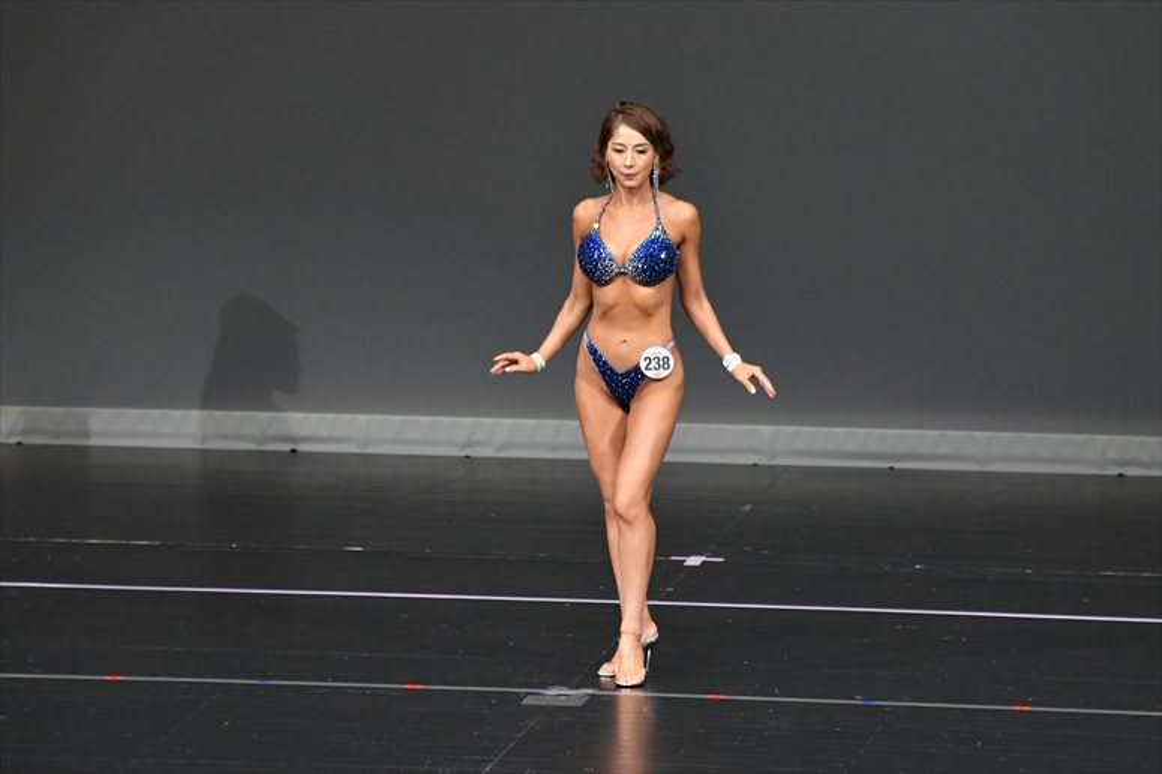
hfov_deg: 6.9
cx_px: 581
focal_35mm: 300
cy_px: 387
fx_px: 9679
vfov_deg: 4.6
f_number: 5.6
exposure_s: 1/400
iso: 4000
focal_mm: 200
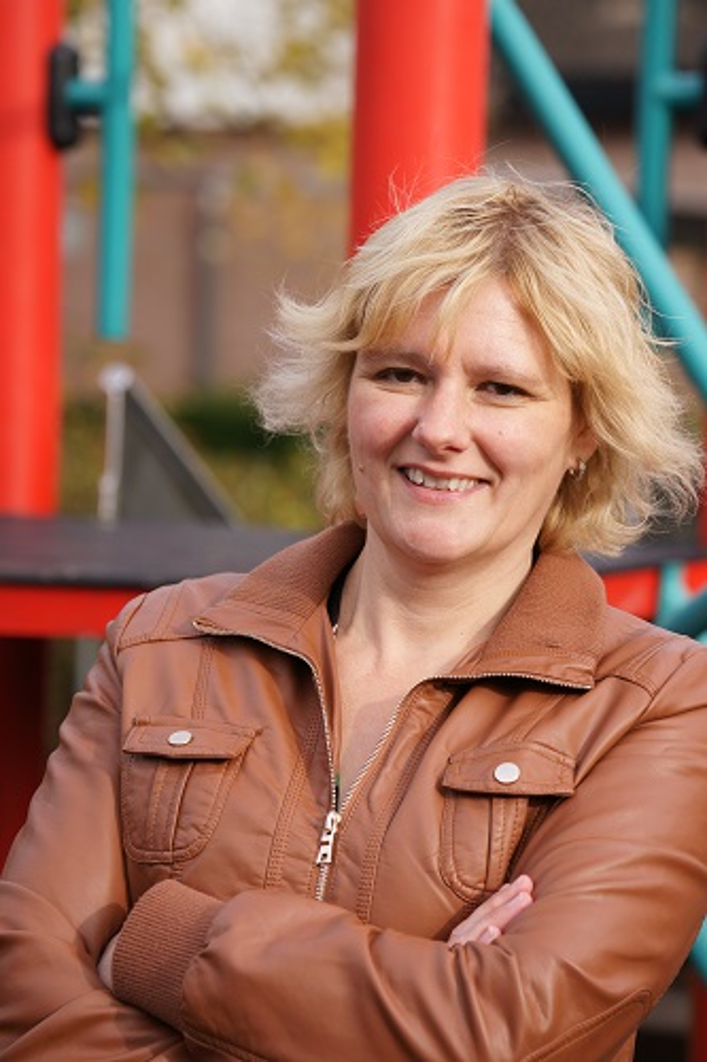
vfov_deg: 13.7
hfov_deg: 9.1
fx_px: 4421
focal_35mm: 150
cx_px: 354
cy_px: 531
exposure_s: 1/250
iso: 200
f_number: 6.3
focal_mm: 150
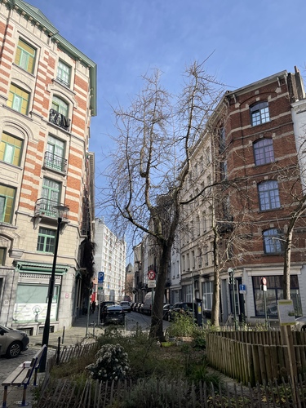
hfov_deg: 53.1
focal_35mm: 26
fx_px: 306
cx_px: 153
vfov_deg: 67.3
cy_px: 204
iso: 32
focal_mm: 4.2
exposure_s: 1/2959
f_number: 1.6
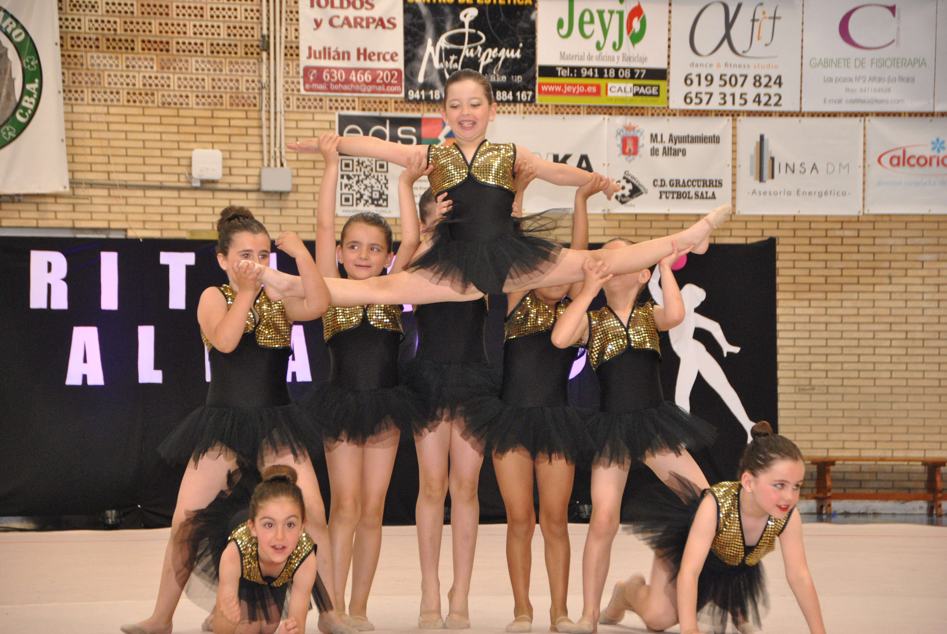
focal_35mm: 112
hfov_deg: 18.2
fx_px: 2963
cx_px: 474
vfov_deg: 12.2
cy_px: 317
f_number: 5.3
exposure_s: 1/100
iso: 800
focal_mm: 75
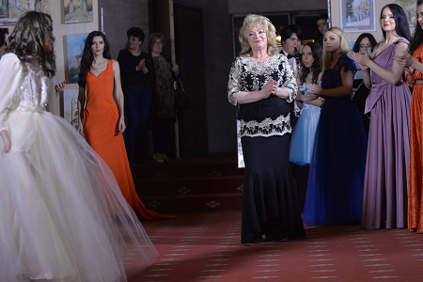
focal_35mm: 101
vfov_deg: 13.5
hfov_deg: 20.2
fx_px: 1187
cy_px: 80
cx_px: 260
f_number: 2.8
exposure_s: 1/200
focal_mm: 70
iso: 1600
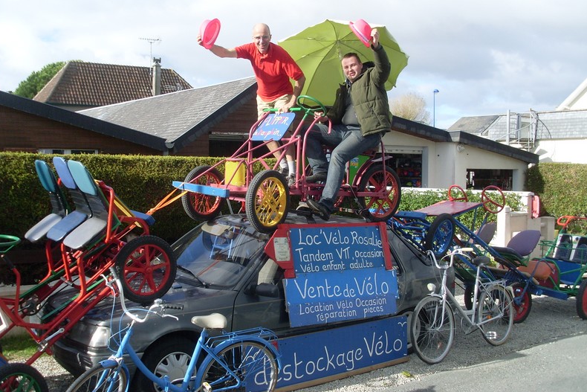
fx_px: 652
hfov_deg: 48.5
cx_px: 291
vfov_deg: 33.4
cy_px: 175
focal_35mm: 40
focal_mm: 6.3
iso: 80
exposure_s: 1/180
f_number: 7.7
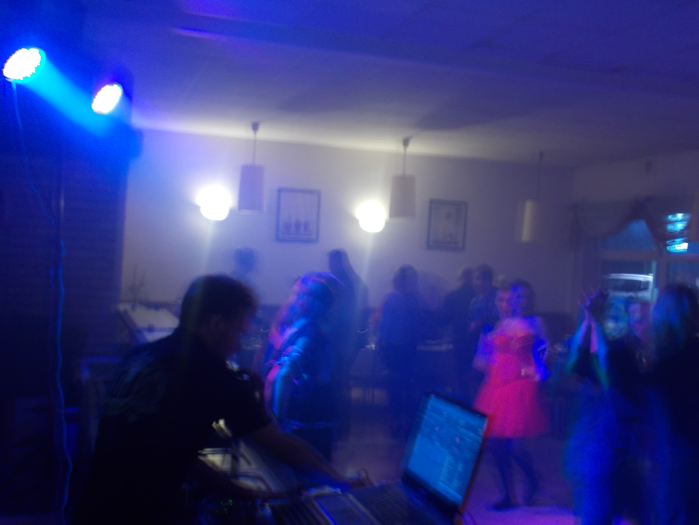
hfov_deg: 47.9
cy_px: 262
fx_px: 788
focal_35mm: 39
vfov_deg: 36.8
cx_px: 350
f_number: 3.9
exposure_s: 1/2
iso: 200
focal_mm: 6.9
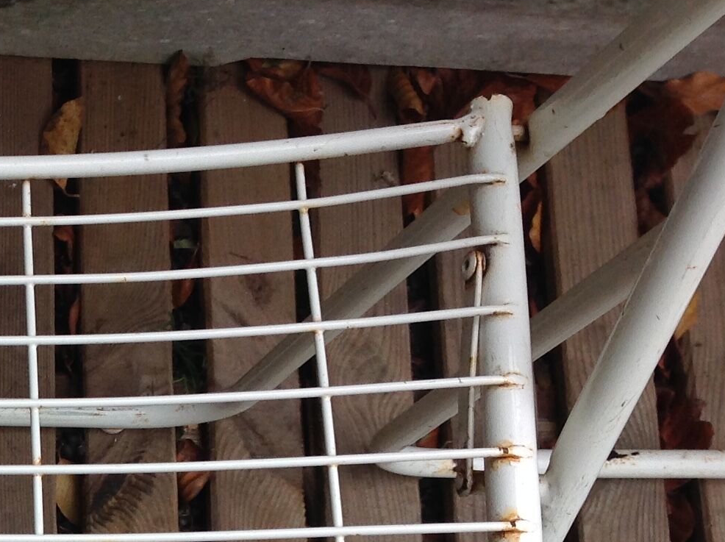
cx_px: -185
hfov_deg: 19.8
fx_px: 1925
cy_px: 642
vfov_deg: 15.5
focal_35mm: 92
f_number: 2.4
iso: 50
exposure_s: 1/160
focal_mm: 4.28
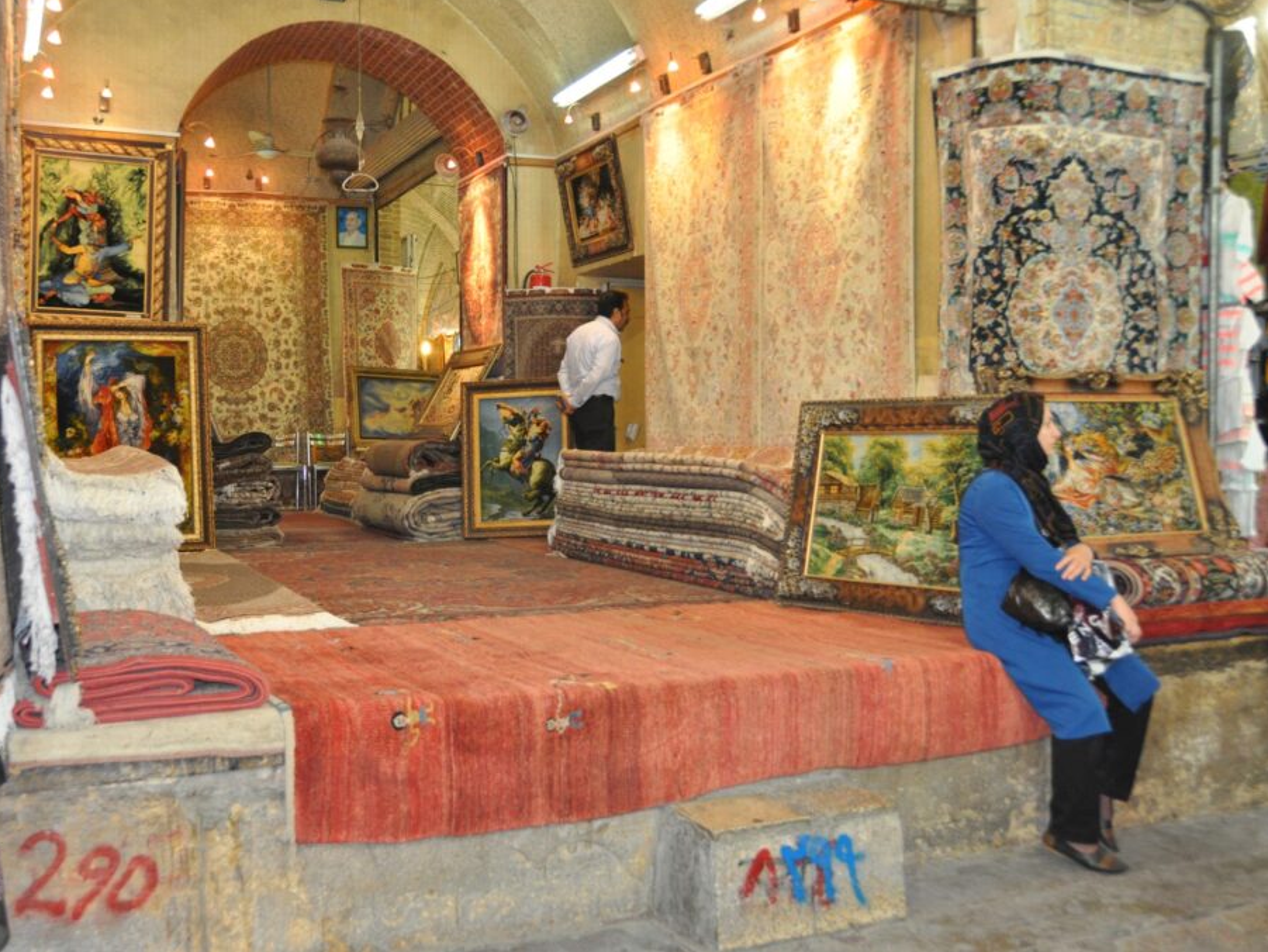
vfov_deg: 39.7
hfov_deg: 51.3
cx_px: 577
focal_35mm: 36
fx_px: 1319
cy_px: 475
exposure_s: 1/60
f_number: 3.8
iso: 800
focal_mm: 22
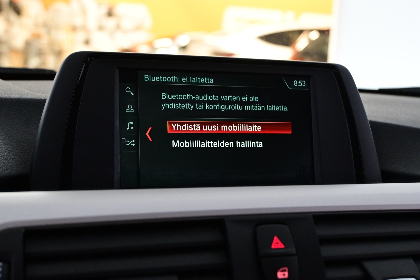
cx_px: 210
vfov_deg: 29.4
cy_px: 140
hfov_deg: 43.0
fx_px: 534
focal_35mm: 46
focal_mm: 30.5
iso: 2500
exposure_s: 1/50
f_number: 4.8
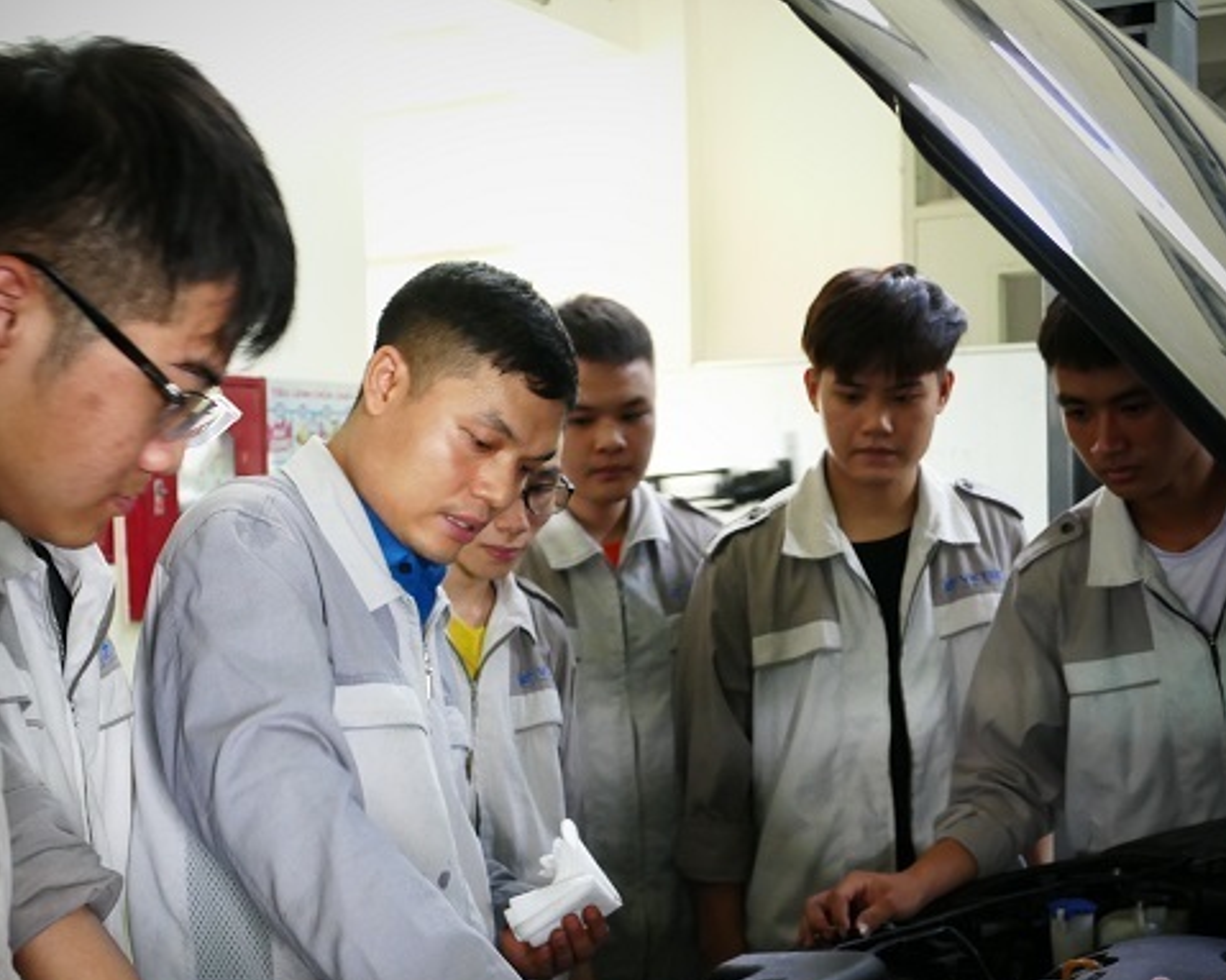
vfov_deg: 27.1
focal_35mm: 56
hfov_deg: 33.6
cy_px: 574
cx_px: 578
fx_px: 2032
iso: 1600
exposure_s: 1/30
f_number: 3.2
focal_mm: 15.26
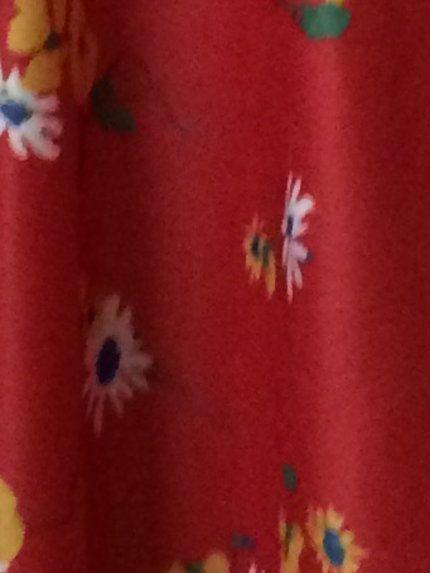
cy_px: -118
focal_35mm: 208
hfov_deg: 7.1
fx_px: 3447
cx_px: -20
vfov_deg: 9.4
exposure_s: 1/20
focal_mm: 4.15
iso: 320
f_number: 2.2
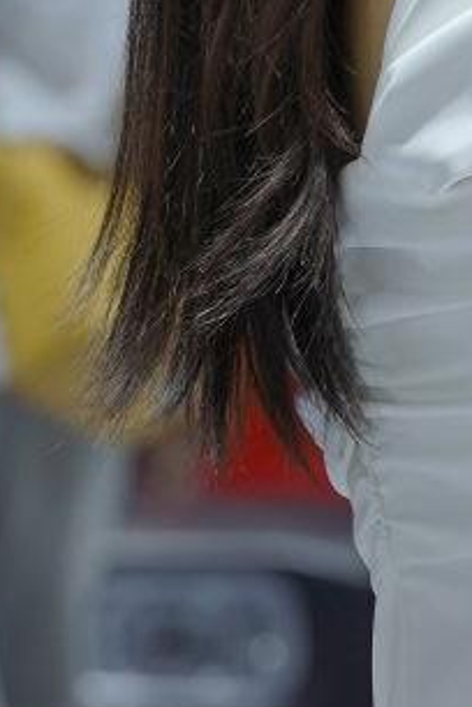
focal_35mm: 1006
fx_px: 19783
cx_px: 773
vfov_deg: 2.0
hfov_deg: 1.4
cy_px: 1525
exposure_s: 1/320
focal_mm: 135
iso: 400
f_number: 4.5
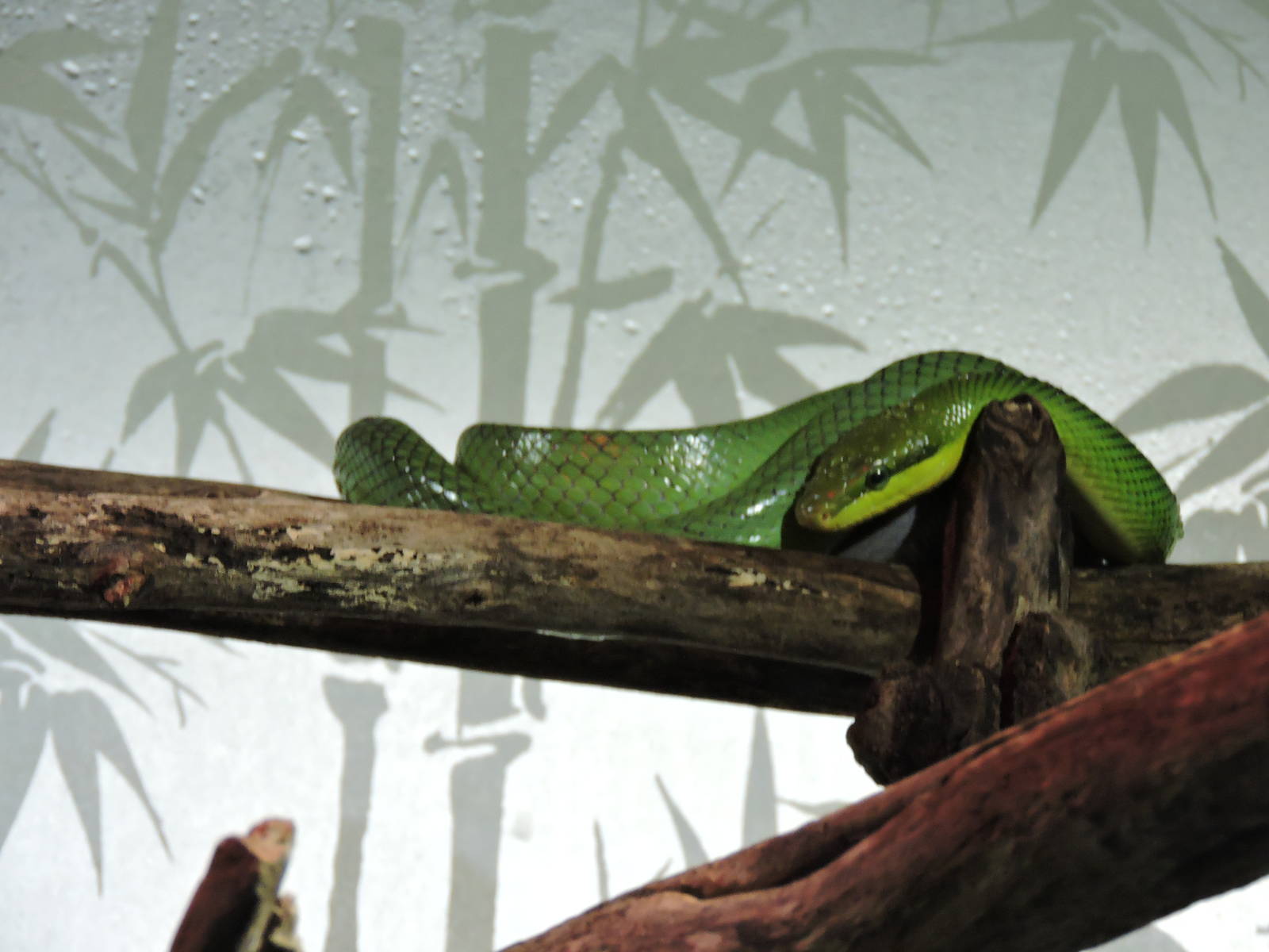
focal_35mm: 250
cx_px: 634
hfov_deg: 7.9
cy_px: 476
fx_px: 9165
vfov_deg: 5.9
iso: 800
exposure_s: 1/50
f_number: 4.7
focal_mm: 44.6
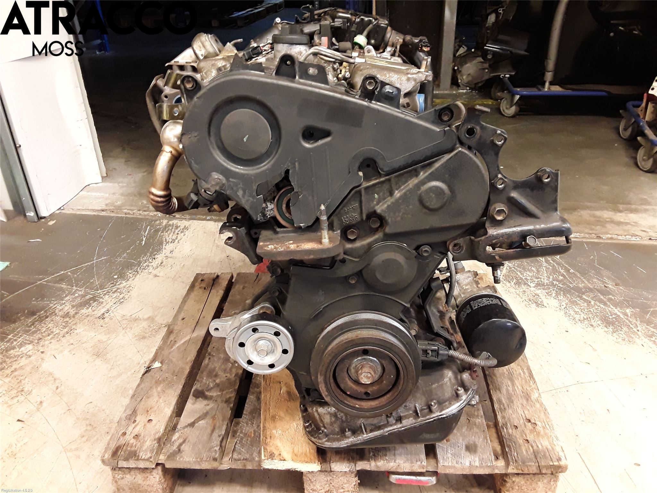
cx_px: 328
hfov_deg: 63.4
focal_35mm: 28
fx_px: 531
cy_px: 246
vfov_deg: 49.7
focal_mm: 2.91
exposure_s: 1/25
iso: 160
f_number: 1.9
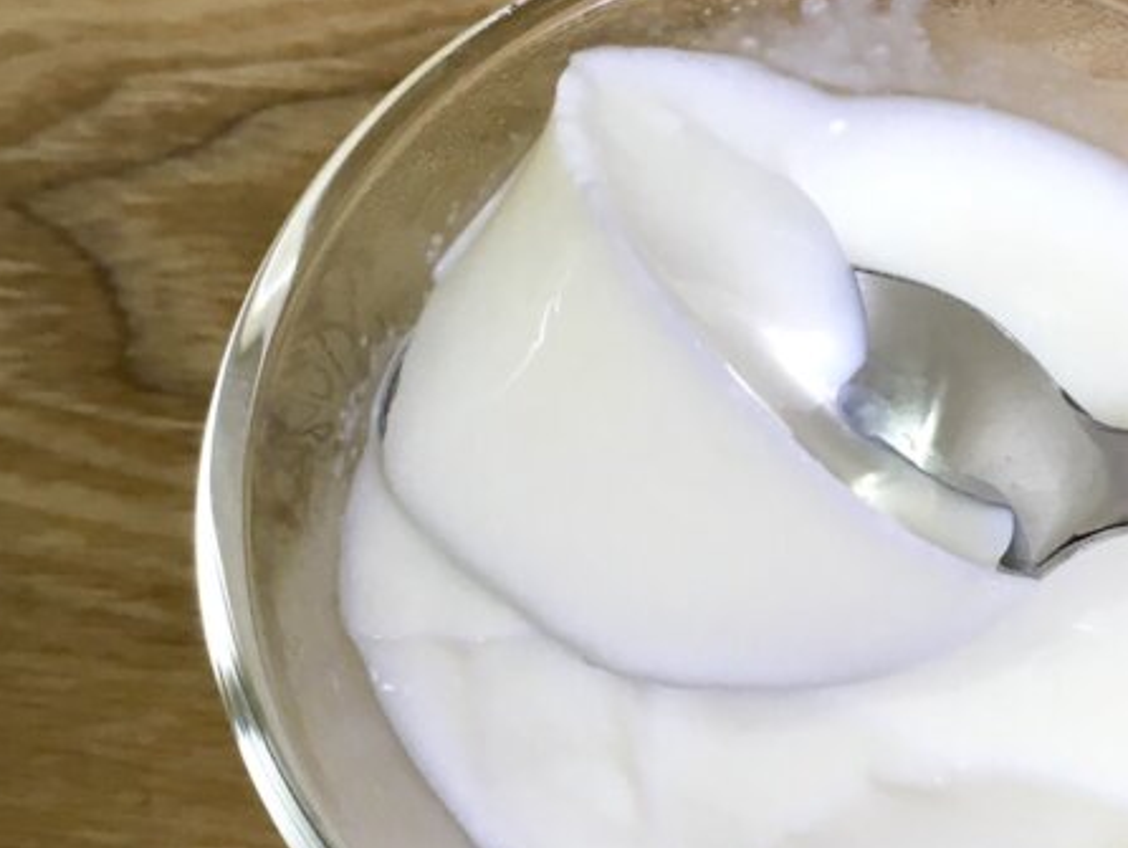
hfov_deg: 36.2
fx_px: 1695
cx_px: 809
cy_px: 382
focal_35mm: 52
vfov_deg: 28.0
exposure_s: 1/40
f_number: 2.2
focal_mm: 4.15
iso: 25
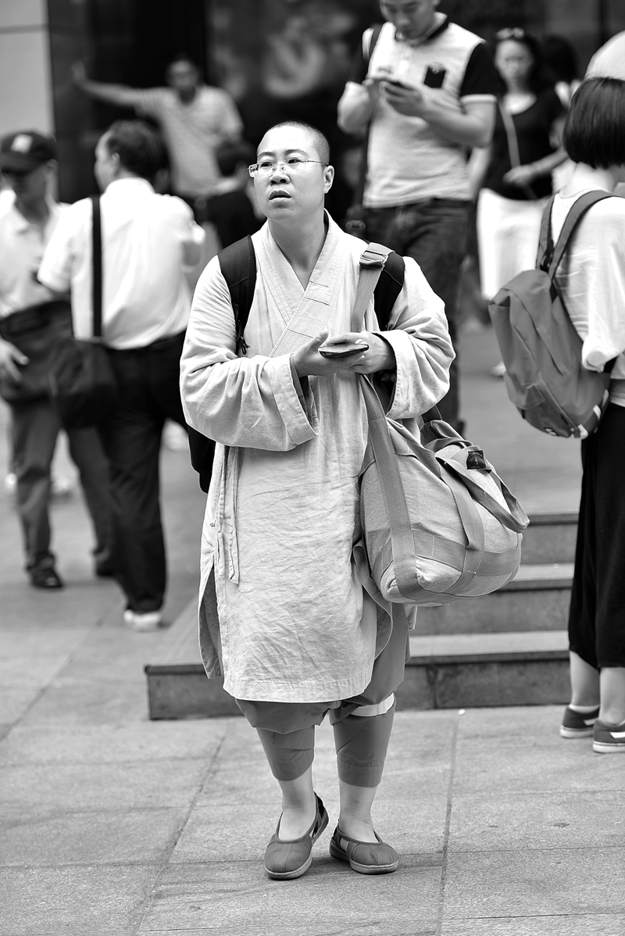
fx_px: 3251
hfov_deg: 11.0
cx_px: 312
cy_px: 468
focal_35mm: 125
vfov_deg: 16.4
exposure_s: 1/500
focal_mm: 125
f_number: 2.8
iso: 200
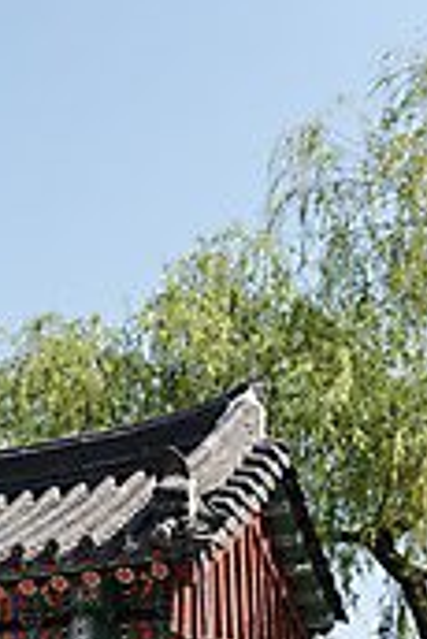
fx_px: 1278
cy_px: 580
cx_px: -28
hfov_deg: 18.3
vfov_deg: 27.0
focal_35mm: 72
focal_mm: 31
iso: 100
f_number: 6.3
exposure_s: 1/400
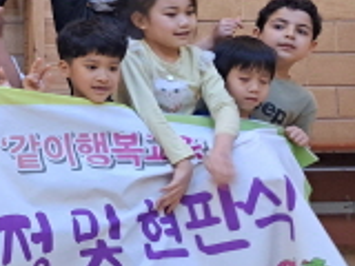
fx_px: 923
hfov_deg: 17.9
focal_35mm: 90
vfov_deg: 16.3
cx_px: -264
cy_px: 40
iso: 200
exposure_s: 1/60
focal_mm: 5.23
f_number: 1.8
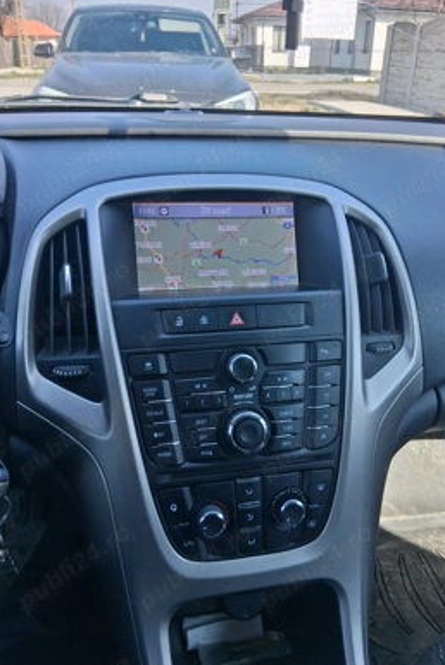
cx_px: 255
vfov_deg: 65.4
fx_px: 518
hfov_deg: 46.3
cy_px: 332
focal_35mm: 28
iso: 25
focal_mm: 3.98
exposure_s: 1/105
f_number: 1.8
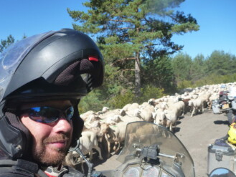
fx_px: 232
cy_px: 97
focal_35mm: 34
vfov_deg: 41.8
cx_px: 103
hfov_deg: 53.8
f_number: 3.3
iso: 125
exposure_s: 1/500
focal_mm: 4.9
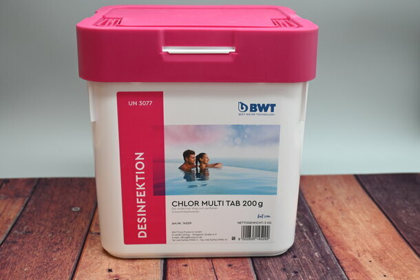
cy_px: 140
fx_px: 534
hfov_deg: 42.9
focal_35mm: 46
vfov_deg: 29.4
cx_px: 210
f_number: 4.8
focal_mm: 30.5
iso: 640
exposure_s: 1/50
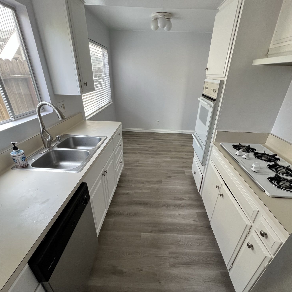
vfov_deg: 87.0
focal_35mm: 16
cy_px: 165
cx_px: 151
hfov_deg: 87.4
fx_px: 153
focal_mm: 1.57
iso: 160
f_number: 1.8
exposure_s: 1/120
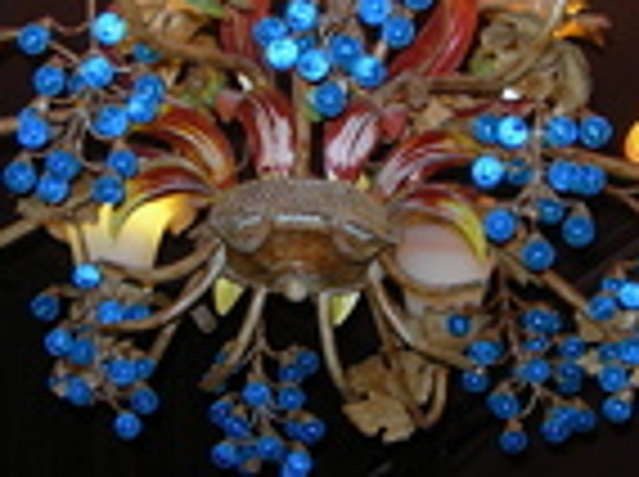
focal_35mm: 134
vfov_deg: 11.0
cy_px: 146
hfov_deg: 14.7
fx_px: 2469
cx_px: 360
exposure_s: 1/60.1
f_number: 2.8
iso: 50
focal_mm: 7.8
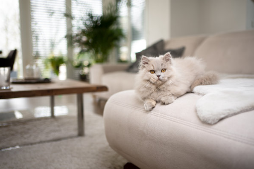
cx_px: 129
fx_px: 254
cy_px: 84
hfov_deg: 53.1
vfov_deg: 36.9
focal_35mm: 36
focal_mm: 35
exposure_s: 1/200
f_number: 1.8
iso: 50
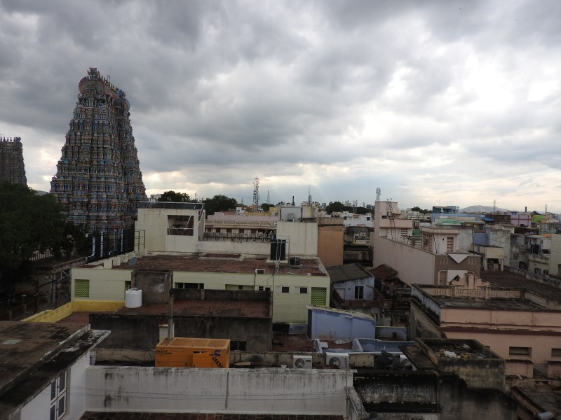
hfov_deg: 71.6
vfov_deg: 56.8
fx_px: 389
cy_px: 210
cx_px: 280
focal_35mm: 24
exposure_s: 1/500
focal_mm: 4.3
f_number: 3.3
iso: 100
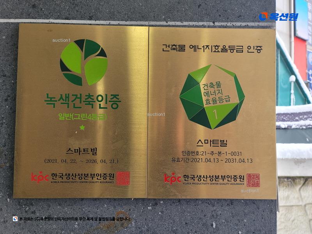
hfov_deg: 69.4
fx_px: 225
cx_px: 156
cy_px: 117
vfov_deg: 54.9
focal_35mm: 25
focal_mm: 7
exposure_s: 1/120
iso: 64
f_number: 1.8
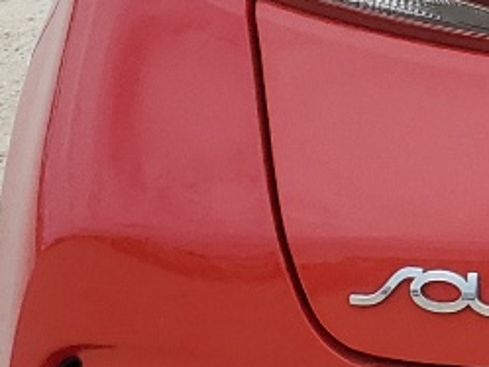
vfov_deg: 8.9
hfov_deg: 10.7
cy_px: 14
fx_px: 2360
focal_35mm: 167
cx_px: 1029
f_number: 1.5
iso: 50
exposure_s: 1/3333
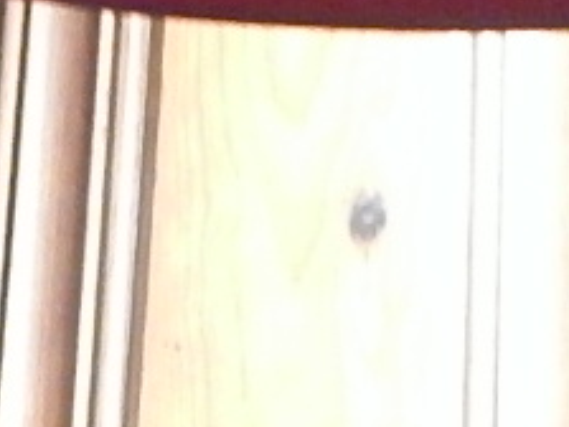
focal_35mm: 272
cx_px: 442
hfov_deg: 7.3
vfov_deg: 5.1
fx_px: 4471
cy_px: -912
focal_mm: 6.8
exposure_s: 1/8
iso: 720
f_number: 3.4
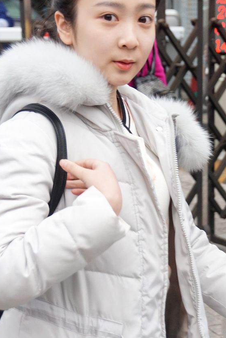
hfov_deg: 12.7
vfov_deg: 18.9
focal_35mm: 108
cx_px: 145
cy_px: 175
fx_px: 1015
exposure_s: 1/125
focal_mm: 50
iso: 800
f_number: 6.3
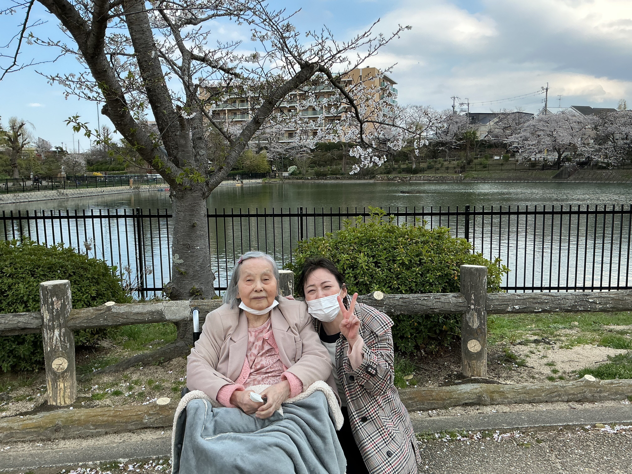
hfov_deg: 61.7
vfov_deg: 48.2
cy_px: 237
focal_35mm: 29
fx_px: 529
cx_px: 316
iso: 25
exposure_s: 1/770
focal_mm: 3
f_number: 1.8
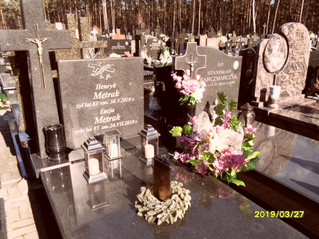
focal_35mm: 28
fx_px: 258
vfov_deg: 49.7
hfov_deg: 63.4
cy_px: 120
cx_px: 160
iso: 80
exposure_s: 1/350
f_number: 3.4
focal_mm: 4.6
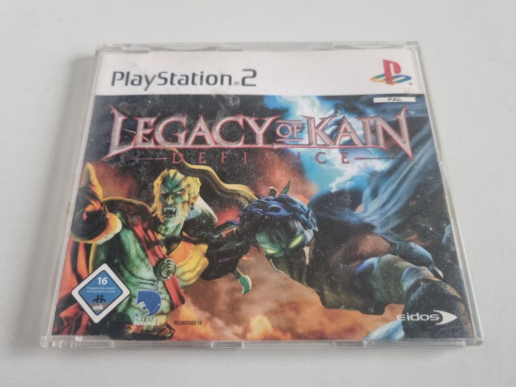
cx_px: 258
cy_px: 194
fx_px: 388
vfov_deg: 53.1
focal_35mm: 26
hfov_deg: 67.3
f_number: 1.8
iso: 200
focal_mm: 5.4
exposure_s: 1/50
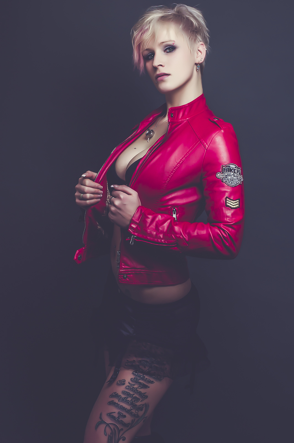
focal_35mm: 75
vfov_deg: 27.0
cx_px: 147
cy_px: 222
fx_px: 920
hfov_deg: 18.2
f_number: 11
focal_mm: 50
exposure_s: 1/500
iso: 200
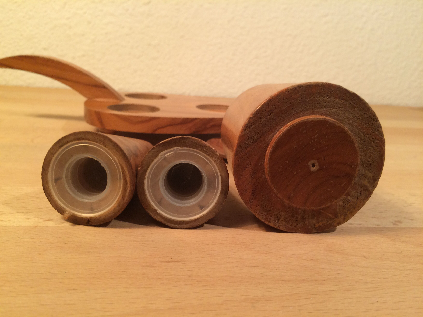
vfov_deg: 48.2
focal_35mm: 29
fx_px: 354
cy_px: 158
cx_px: 212
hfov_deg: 61.7
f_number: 2.2
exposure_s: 1/33
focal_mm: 4.15
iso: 80
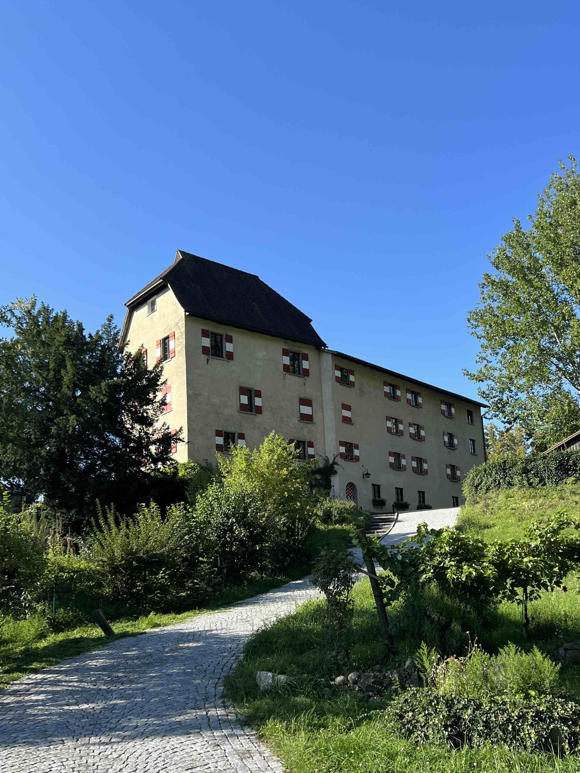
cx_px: 335
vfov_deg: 55.0
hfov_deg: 42.8
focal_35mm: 33
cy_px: 458
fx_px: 737
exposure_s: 1/2045
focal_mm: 5.7
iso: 50
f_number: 1.5
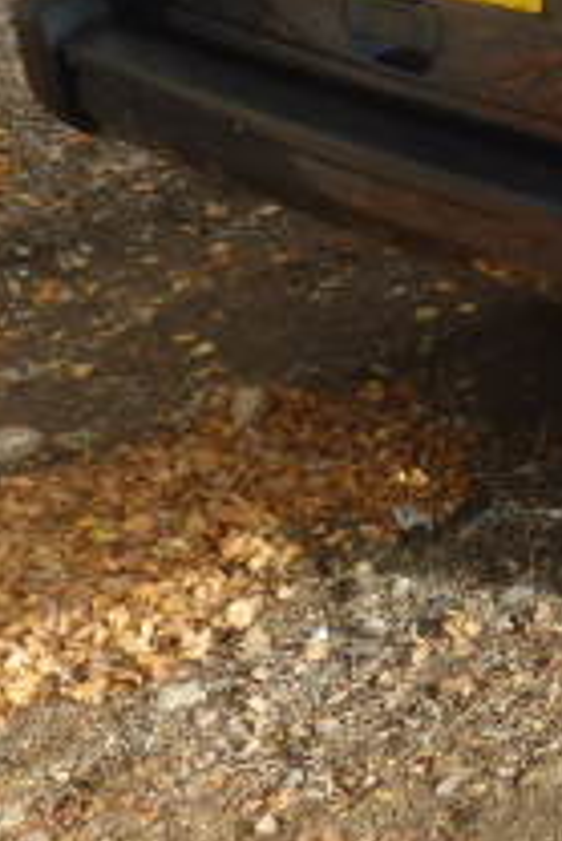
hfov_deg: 10.7
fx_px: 2688
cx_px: 1193
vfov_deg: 17.2
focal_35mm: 115
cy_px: -85
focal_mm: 6.4
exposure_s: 1/250
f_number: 4.5
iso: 125
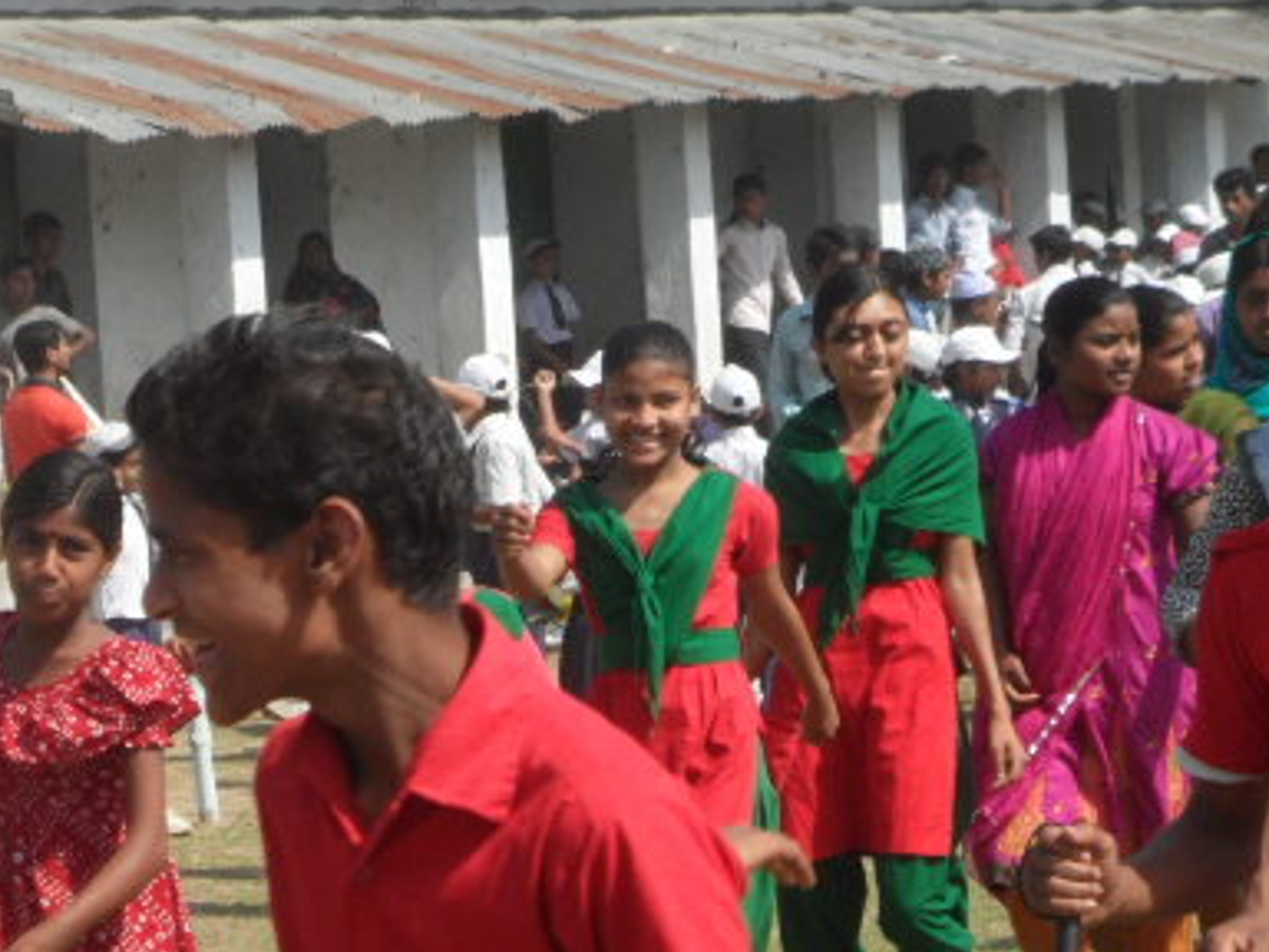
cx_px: -403
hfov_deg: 11.4
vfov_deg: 8.8
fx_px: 6159
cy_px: 1064
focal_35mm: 168
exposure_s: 1/350
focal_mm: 11.2
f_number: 5.6
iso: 80
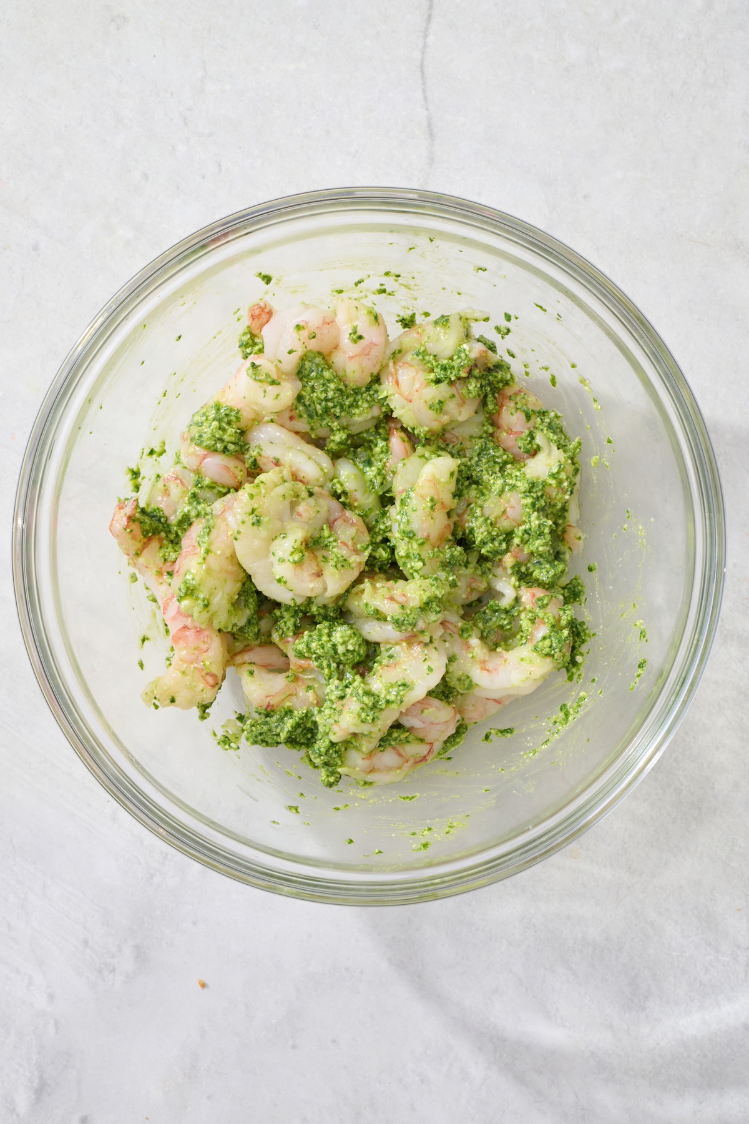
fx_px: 2091
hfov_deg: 20.3
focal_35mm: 67
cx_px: 374
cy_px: 562
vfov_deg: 30.1
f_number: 14
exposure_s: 1/200
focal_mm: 67
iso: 500
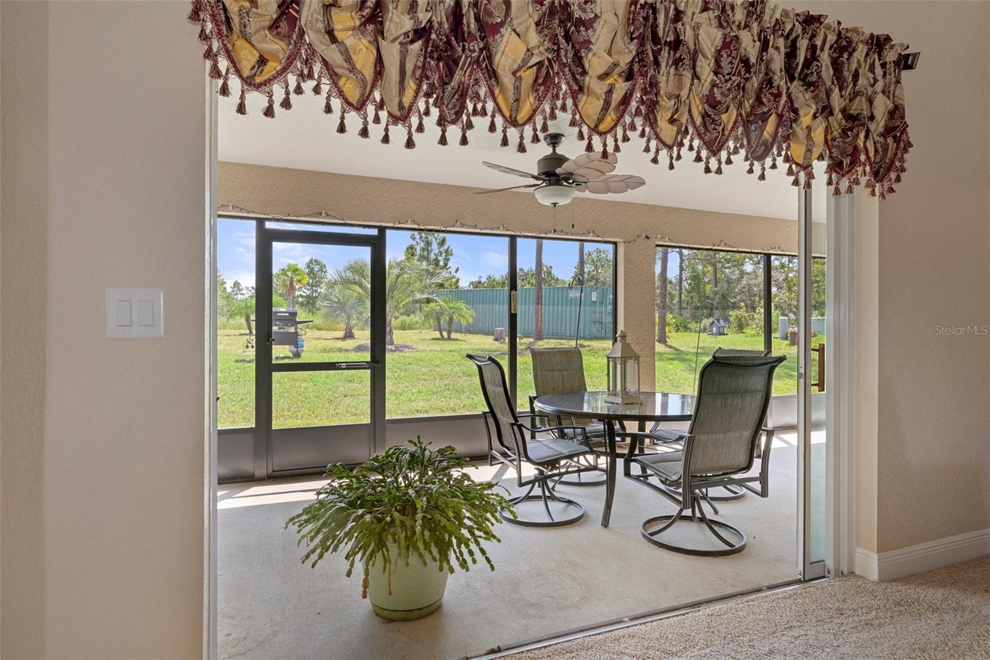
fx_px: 536
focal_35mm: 20
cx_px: 495
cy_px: 330
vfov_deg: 63.2
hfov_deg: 85.4
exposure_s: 1/8
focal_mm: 13
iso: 400
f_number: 8
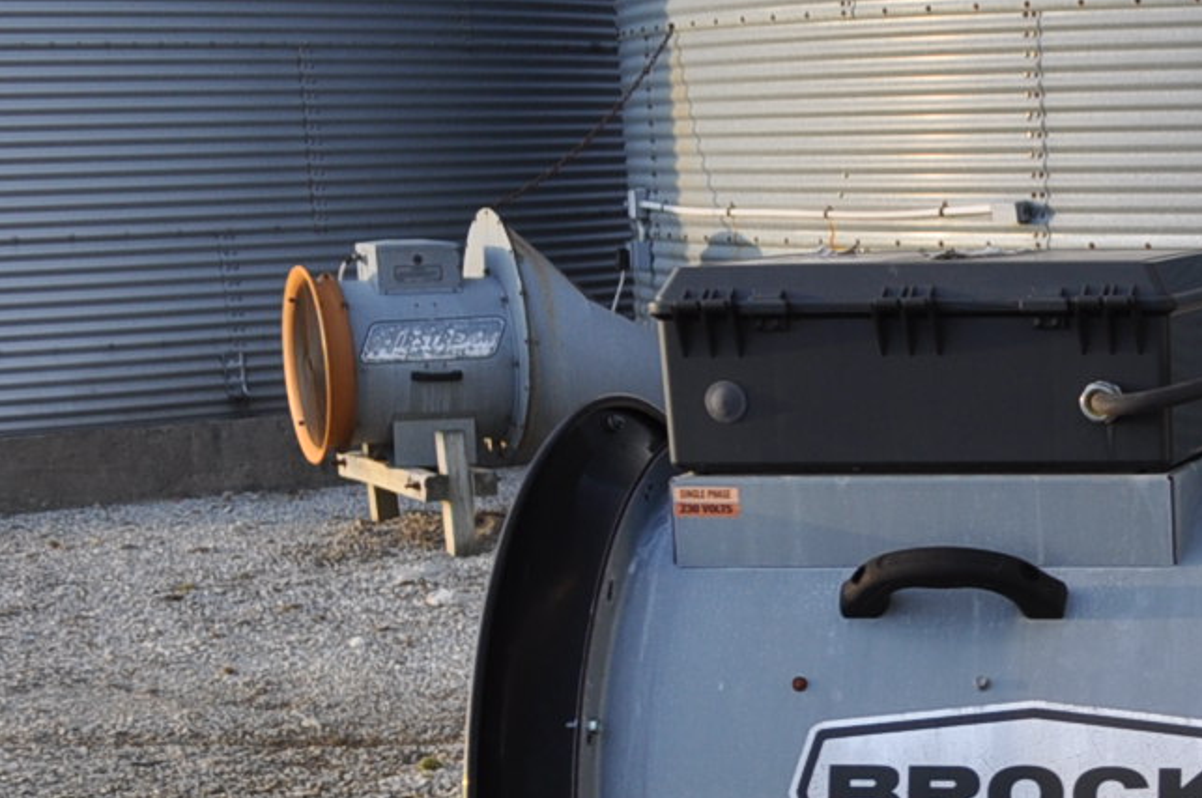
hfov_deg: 18.5
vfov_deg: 13.3
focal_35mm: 100
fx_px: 3335
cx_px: 1720
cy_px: 968
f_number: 6.3
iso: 200
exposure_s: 1/160
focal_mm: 20
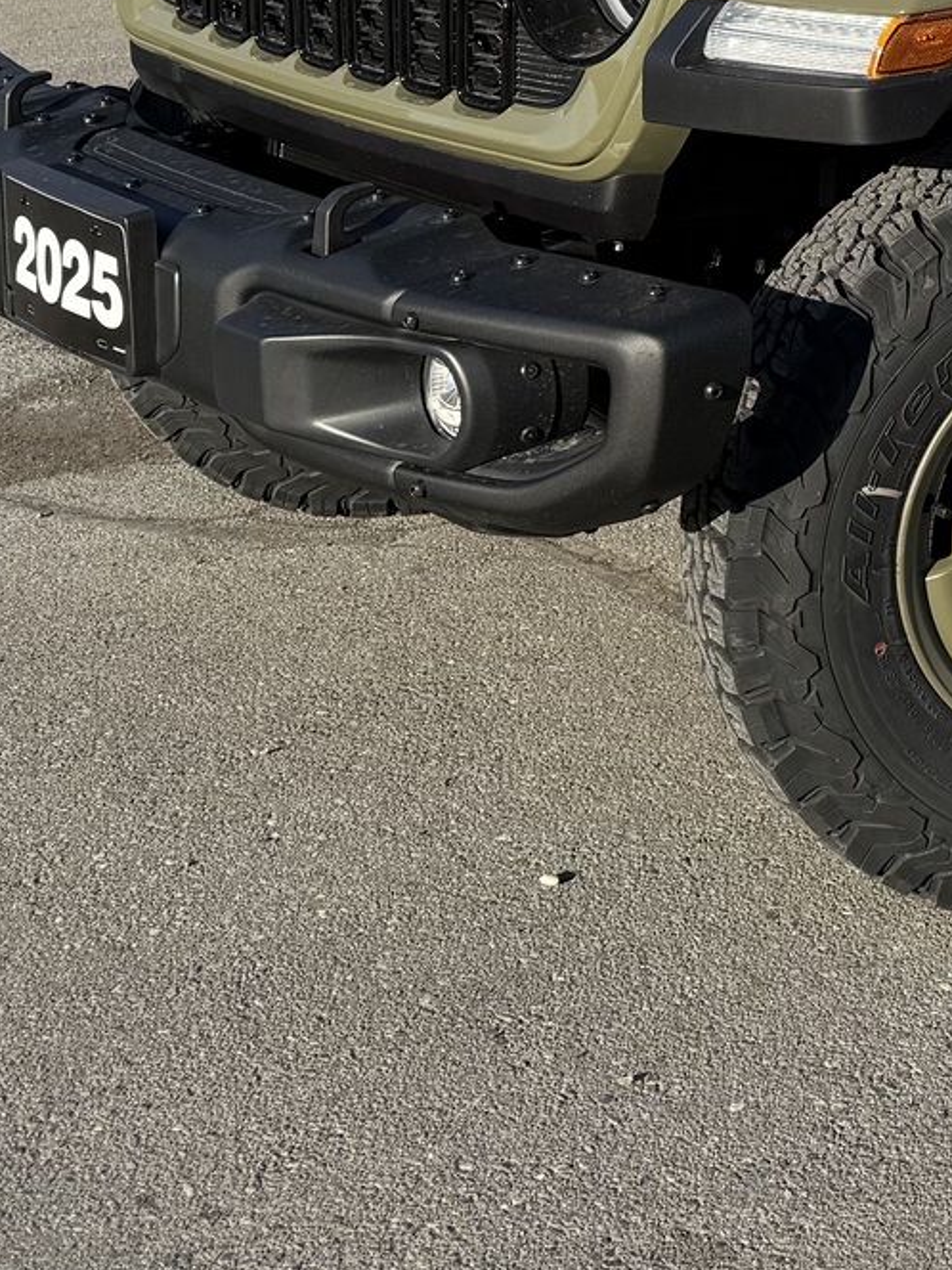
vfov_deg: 24.4
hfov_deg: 17.8
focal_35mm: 74
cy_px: -153
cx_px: 1426
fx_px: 2714
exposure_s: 1/4405
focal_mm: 6.76
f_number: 1.78
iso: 80
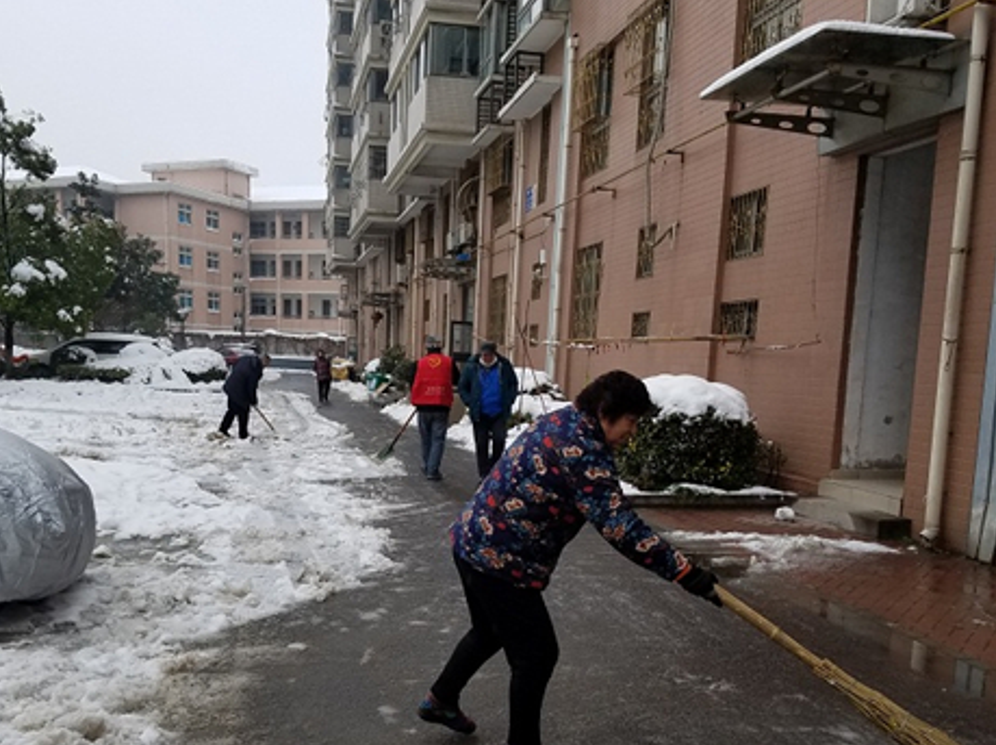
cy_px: 457
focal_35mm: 34
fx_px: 977
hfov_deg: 53.9
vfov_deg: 41.5
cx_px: 436
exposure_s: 1/317
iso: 50
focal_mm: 4.2
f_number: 1.7
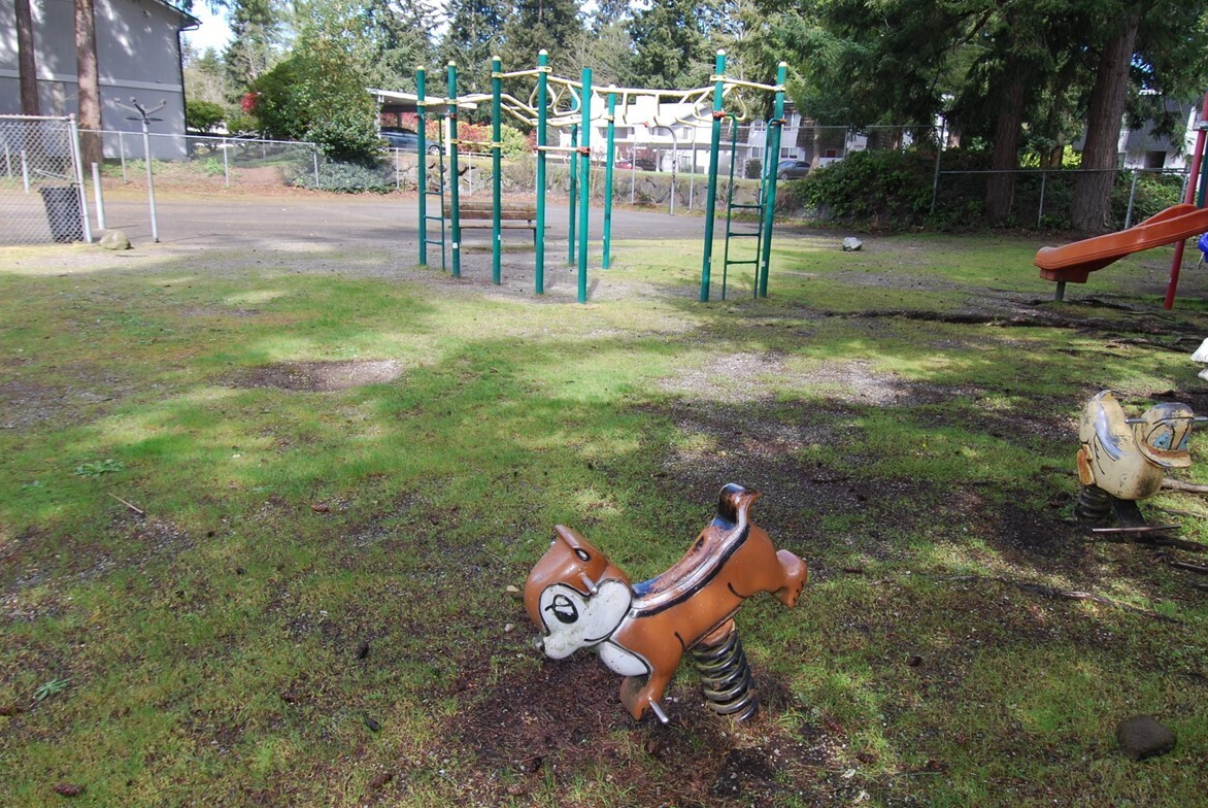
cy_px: 435
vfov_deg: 49.6
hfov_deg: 69.2
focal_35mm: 26
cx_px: 659
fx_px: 873
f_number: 5.6
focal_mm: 12
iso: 140
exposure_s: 1/125
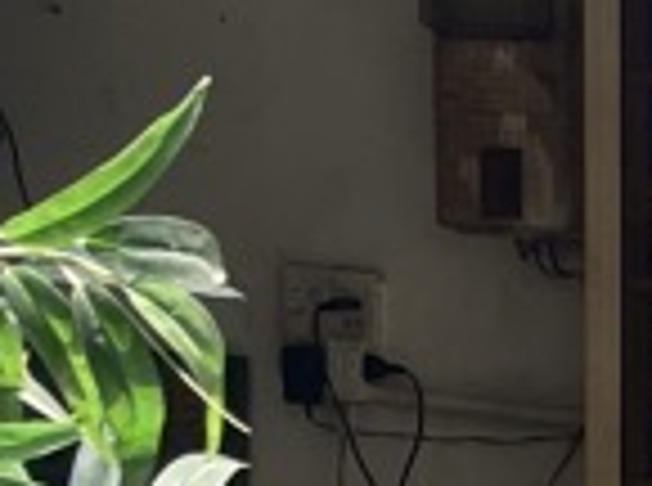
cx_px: 1799
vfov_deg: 8.0
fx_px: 3326
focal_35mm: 177
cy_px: 994
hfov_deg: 9.4
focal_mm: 5.1
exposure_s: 1/148
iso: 32
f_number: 1.6
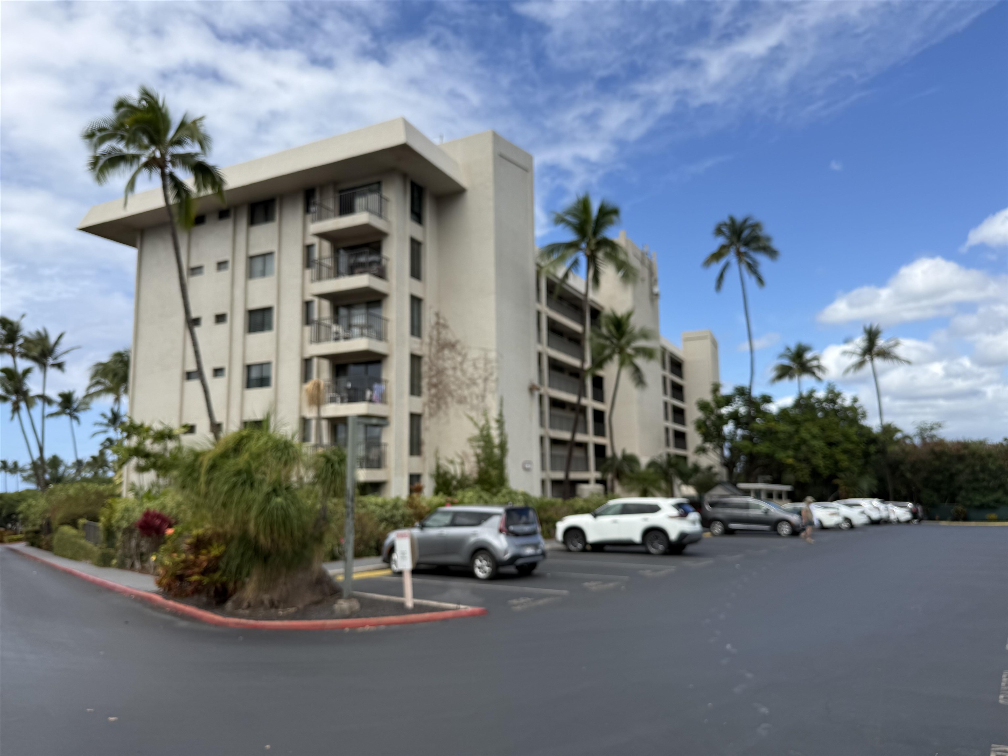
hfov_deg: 71.6
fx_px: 699
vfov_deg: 56.8
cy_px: 378
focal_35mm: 24
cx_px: 504
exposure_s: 1/4167
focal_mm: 6.76
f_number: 1.78
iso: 80
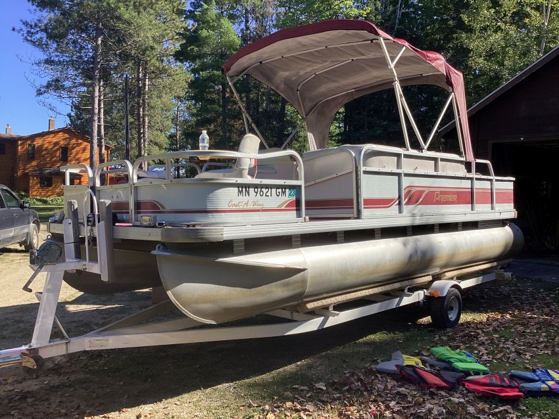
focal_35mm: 31
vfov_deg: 45.5
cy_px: 210
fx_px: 501
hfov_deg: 58.3
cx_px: 280
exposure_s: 1/769
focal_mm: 3.3
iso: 25
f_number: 2.4
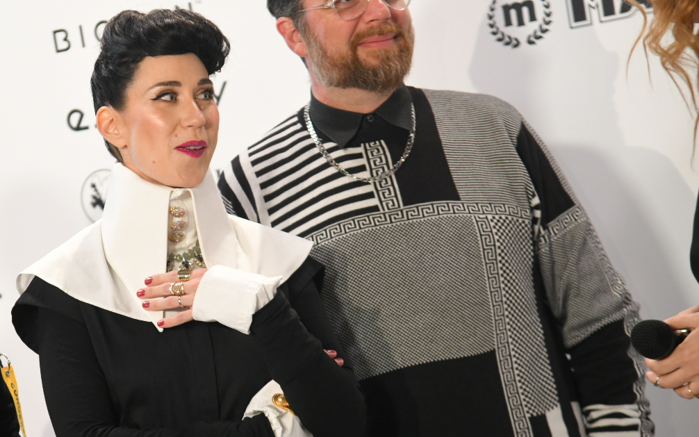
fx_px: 3753
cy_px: 236
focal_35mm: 197
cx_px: 155
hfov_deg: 10.6
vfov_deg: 6.7
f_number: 4
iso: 2000
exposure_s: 1/160
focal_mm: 120
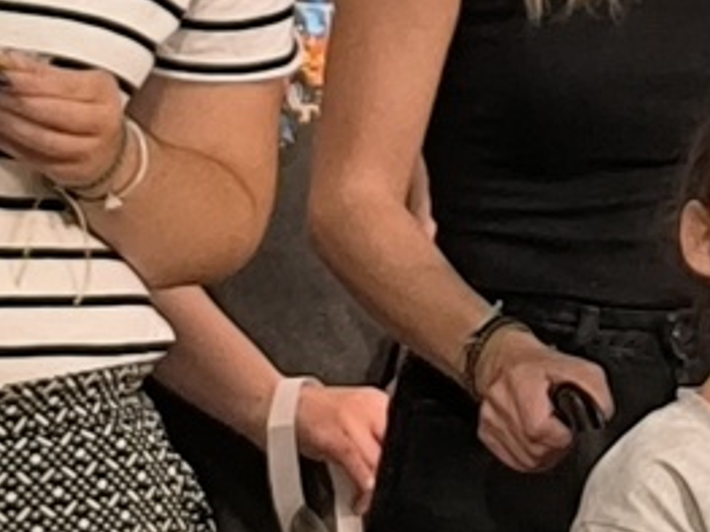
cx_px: 1497
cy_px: -231
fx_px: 7319
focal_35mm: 357
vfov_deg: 4.1
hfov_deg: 5.4
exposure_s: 1/100
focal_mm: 6.14
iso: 640
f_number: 1.65
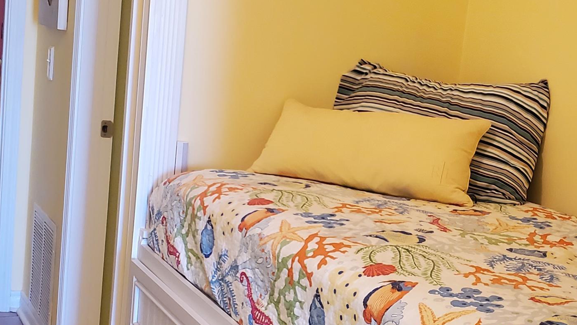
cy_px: 213
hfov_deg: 33.9
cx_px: 401
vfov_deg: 19.7
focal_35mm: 61
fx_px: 933
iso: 320
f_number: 2.4
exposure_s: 1/39
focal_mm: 4.3
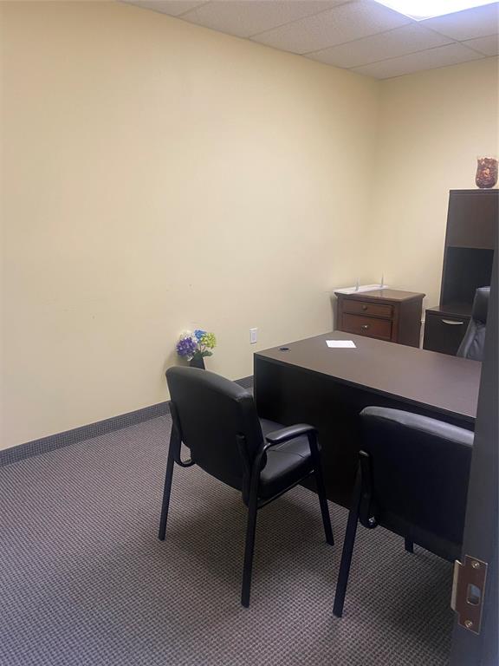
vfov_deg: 67.3
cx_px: 250
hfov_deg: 53.1
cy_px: 333
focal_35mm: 26
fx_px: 500
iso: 250
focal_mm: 4.25
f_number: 1.8
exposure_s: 1/60
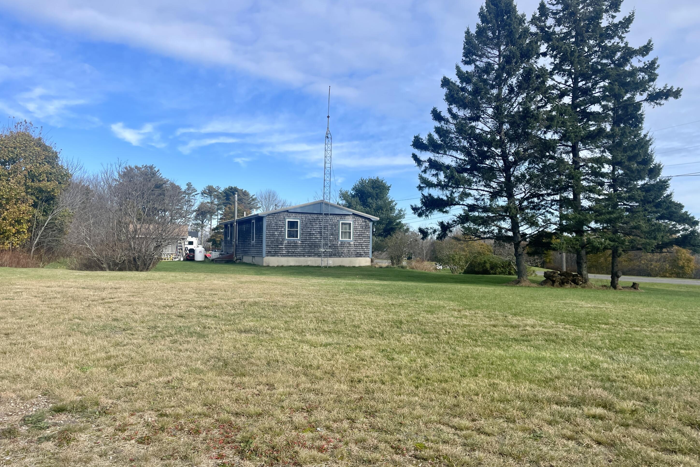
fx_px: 544
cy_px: 237
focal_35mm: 28
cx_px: 339
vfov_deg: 46.4
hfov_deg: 65.5
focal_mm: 5.1
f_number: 1.6
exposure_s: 1/5128
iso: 32
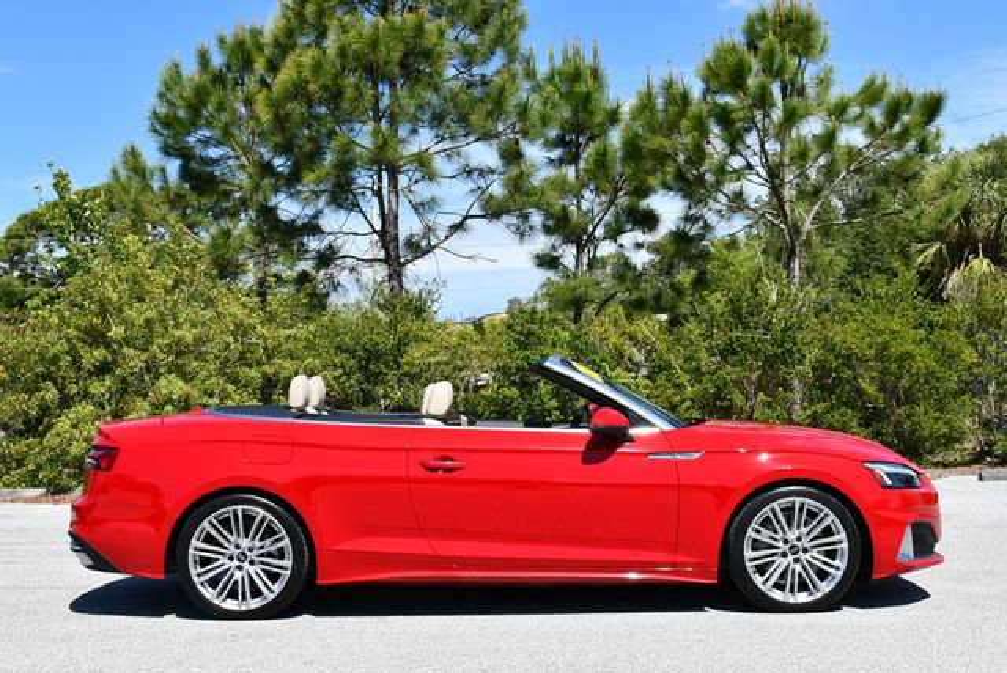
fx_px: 1456
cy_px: 336
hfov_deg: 38.2
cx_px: 504
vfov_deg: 26.0
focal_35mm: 52
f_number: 8
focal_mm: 26
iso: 110
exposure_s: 1/250
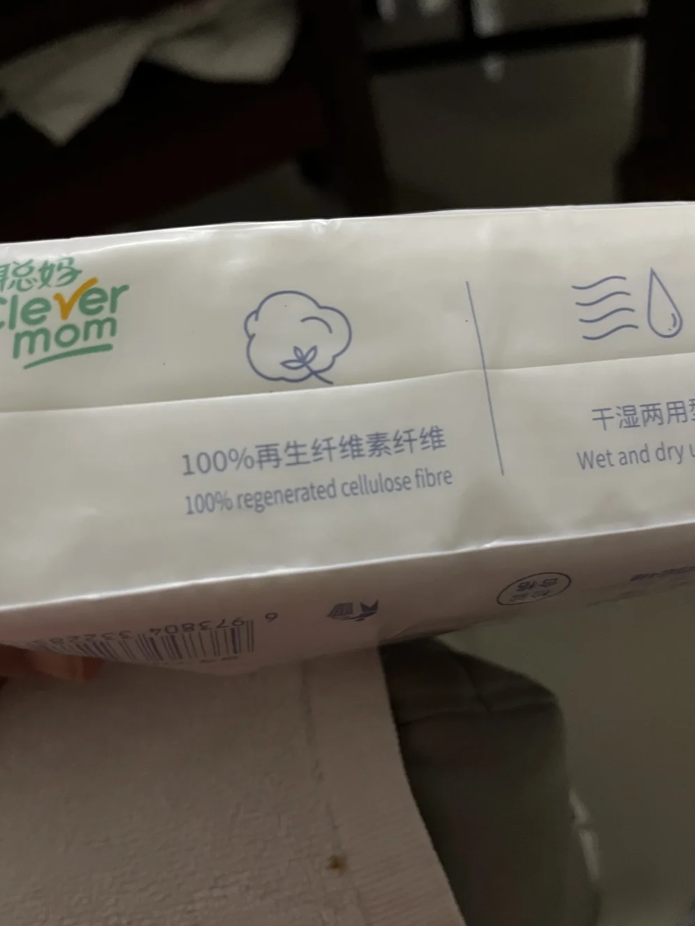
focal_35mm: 28
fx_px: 749
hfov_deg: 49.8
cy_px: 498
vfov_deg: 63.4
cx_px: 353
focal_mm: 5.1
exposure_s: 1/32
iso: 640
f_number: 1.6
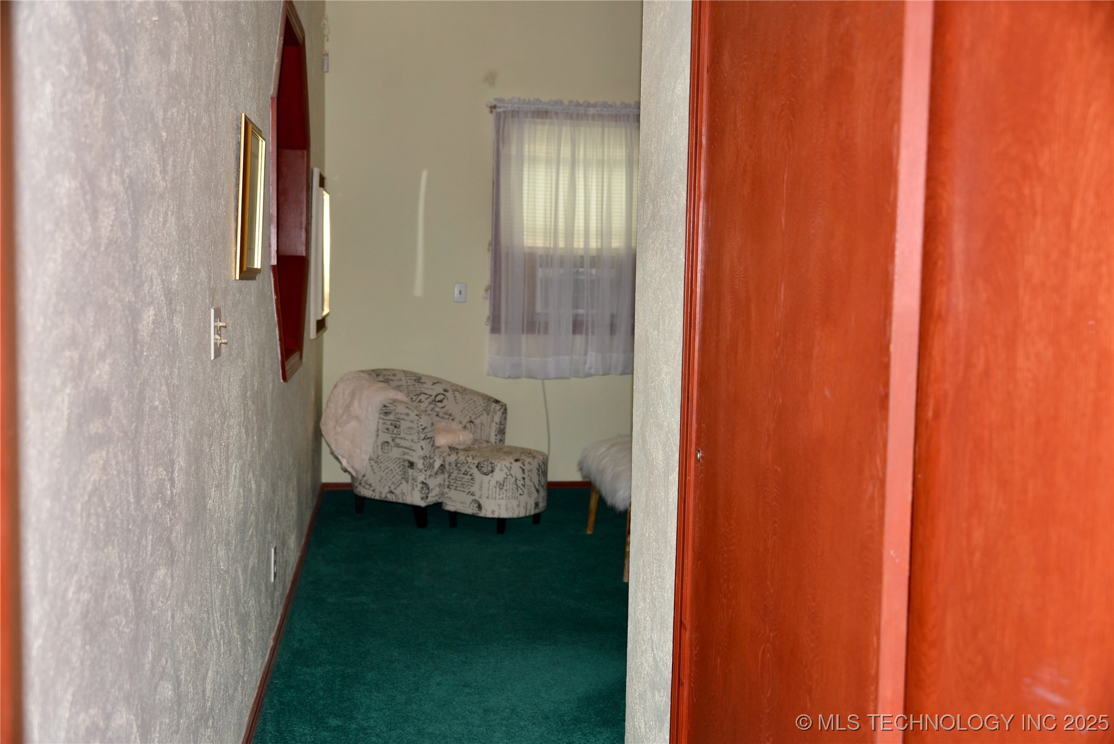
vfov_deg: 36.9
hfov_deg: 53.1
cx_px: 557
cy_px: 372
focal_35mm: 36
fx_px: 1114
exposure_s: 1/60
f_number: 4
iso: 320
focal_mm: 36
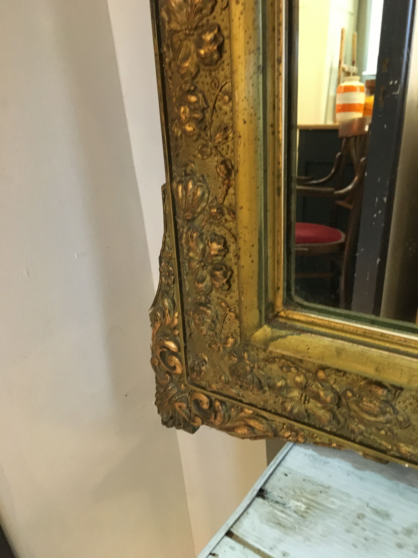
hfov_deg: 48.2
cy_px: 279
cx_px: 209
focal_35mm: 29
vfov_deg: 61.7
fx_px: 467
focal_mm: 4.15
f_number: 2.2
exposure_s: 1/17
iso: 320
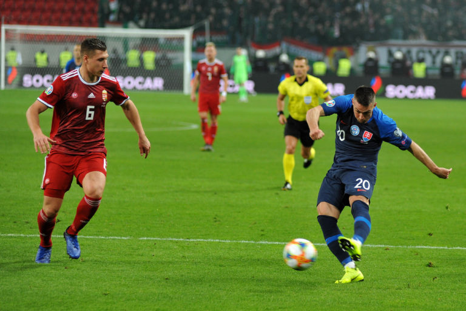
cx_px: 233
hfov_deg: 14.2
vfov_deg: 9.5
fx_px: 1877
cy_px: 156
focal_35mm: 145
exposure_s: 1/800
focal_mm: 145
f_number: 3.2
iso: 1600
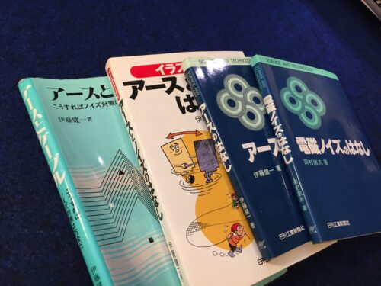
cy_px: 143
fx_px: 319
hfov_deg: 61.7
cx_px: 190
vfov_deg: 48.2
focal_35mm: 29
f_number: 2.2
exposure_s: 1/33
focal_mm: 4.15
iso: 40
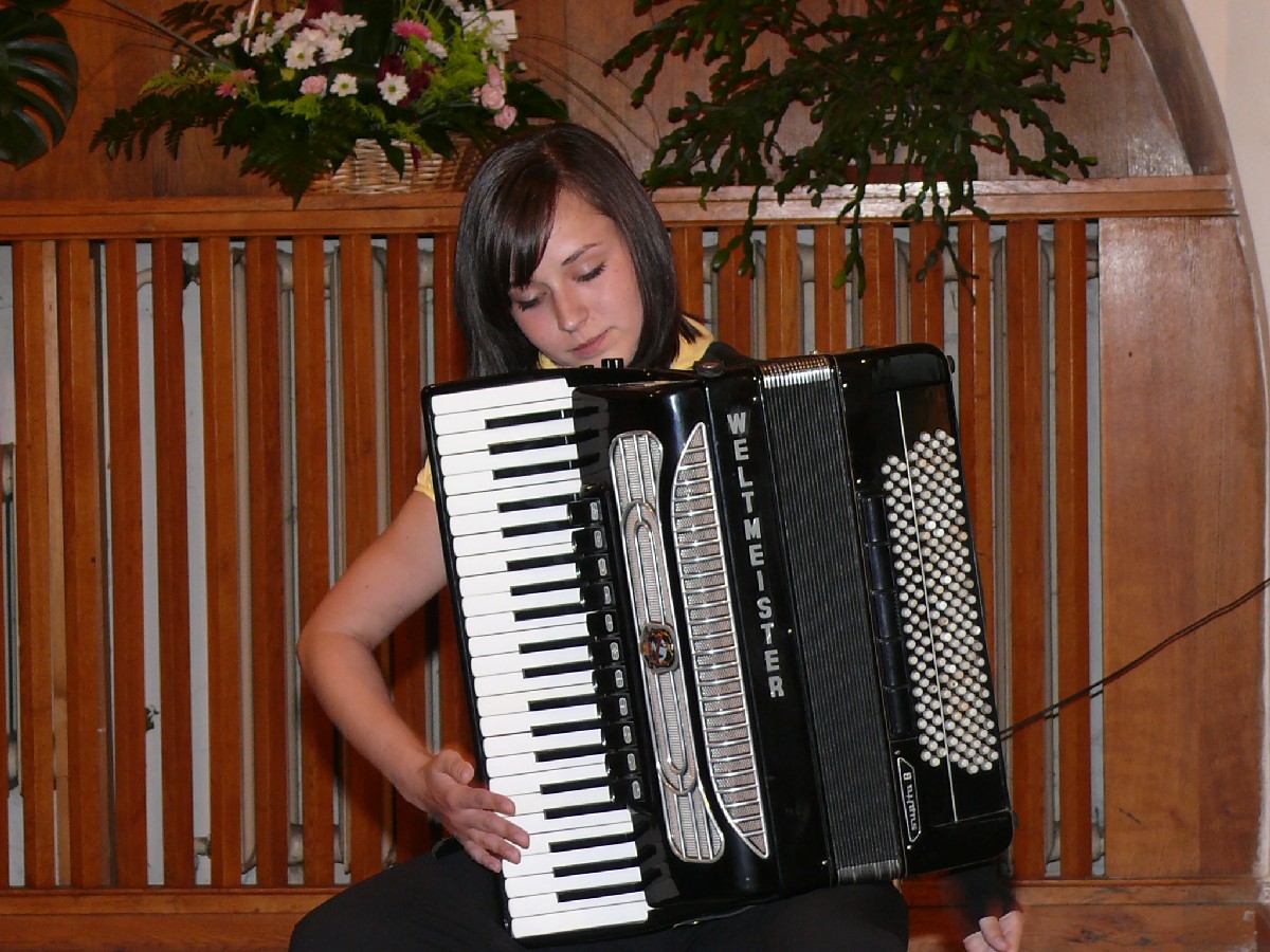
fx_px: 4439
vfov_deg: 12.2
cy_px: 476
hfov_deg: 16.3
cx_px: 635
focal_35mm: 121
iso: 100
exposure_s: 1/30
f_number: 3.2
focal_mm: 14.7
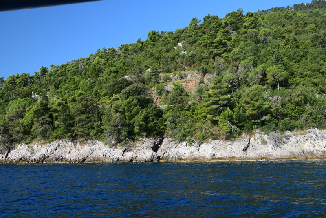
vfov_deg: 35.5
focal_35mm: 38
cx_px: 163
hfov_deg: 51.3
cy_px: 109
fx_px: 340
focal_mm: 25
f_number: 10
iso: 400
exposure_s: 1/200
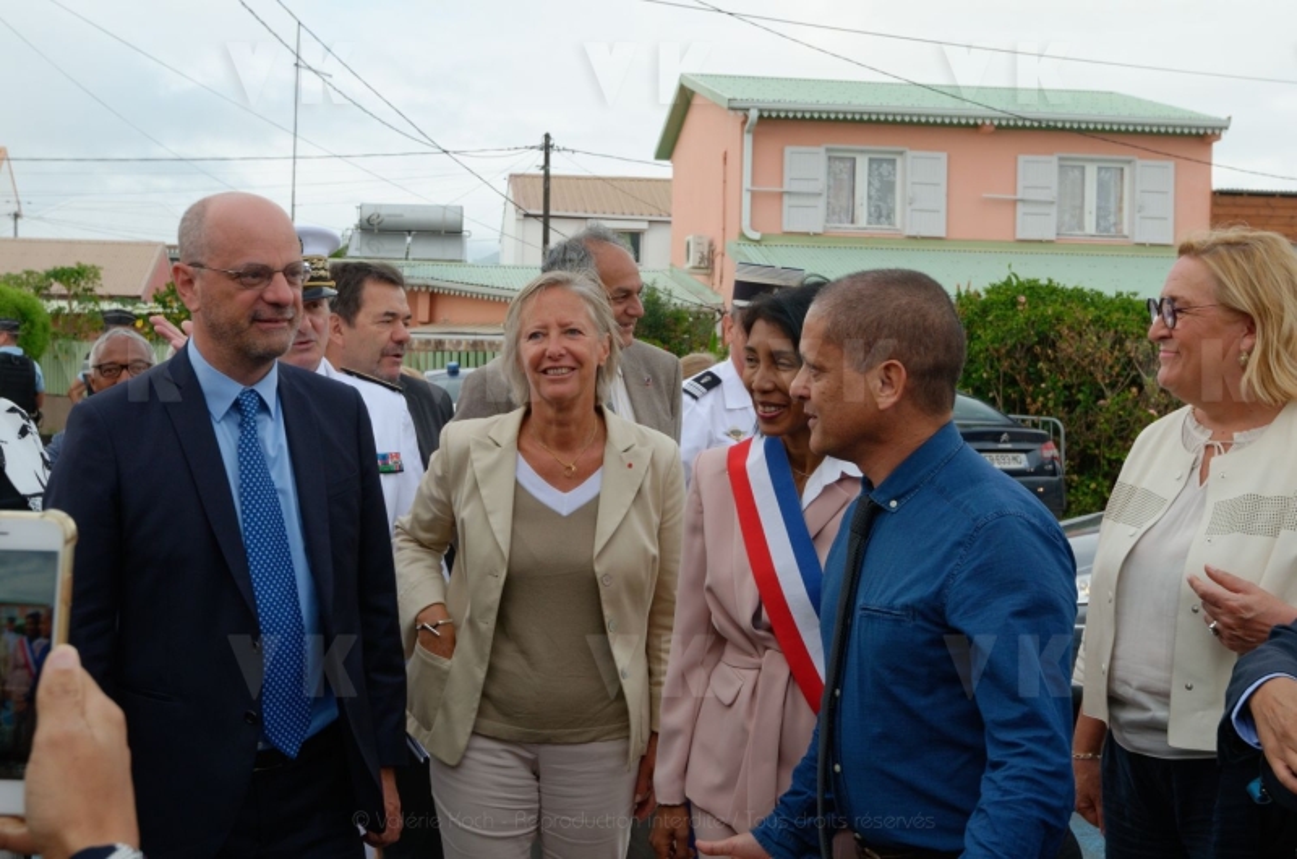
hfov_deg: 43.7
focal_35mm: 45
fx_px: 1618
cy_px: 430
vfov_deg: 29.7
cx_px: 648
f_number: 8
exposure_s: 1/200
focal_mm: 30
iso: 250
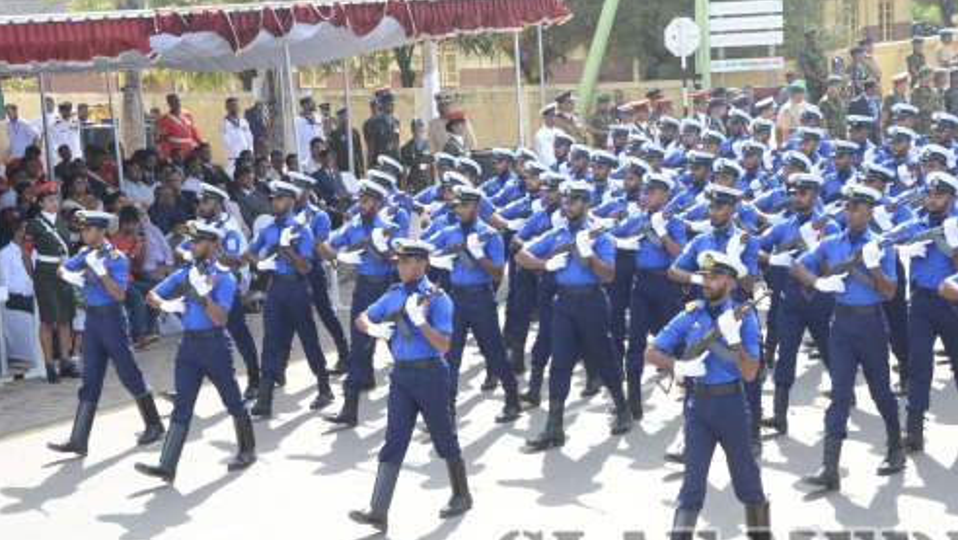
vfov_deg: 16.3
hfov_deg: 28.6
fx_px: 1880
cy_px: 290
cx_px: 546
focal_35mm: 74
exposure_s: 1/160
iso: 400
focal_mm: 58
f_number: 9
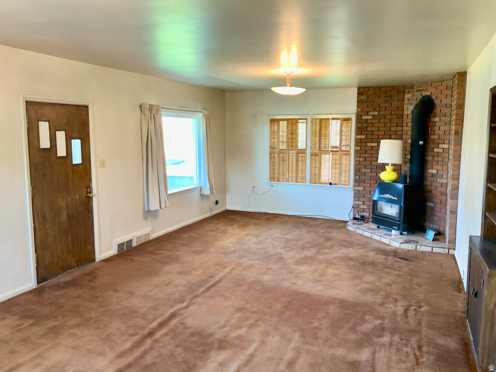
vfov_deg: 48.2
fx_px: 416
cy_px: 186
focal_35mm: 29
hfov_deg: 61.7
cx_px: 248
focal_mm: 3
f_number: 1.8
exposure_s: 1/60
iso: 100
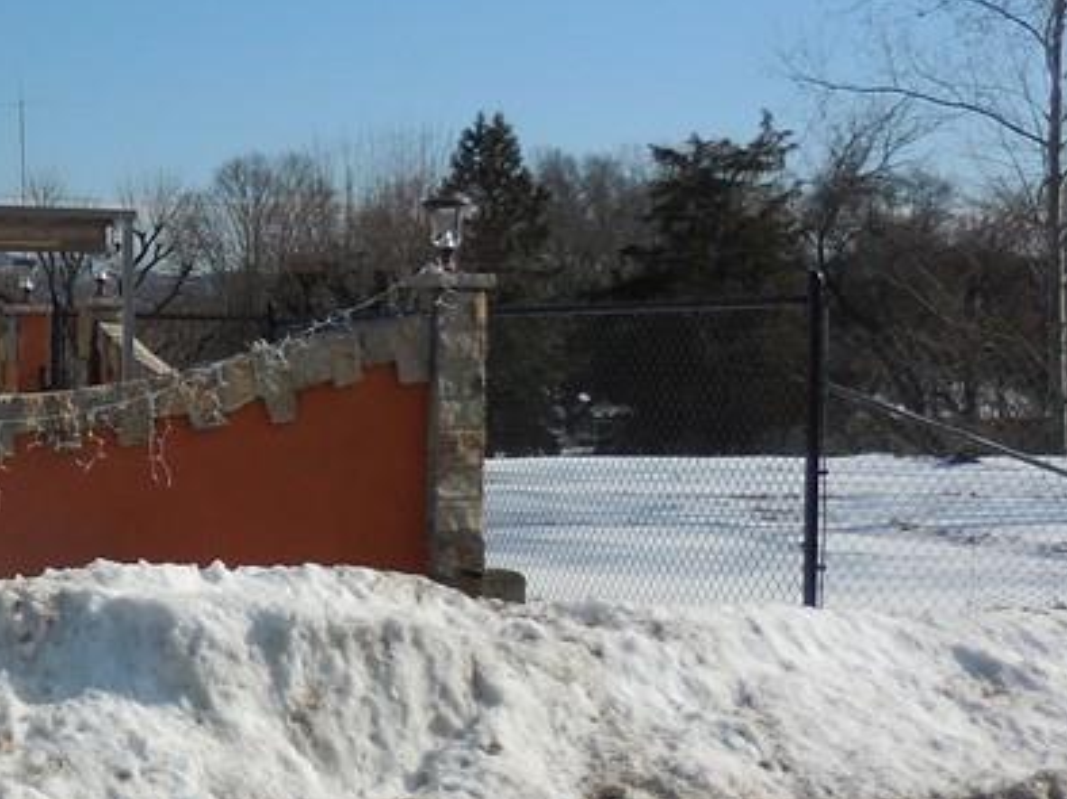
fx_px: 2002
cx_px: -16
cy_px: 360
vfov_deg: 22.6
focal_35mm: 65
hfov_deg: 27.9
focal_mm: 4.5
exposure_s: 1/1000
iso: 125
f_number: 6.6
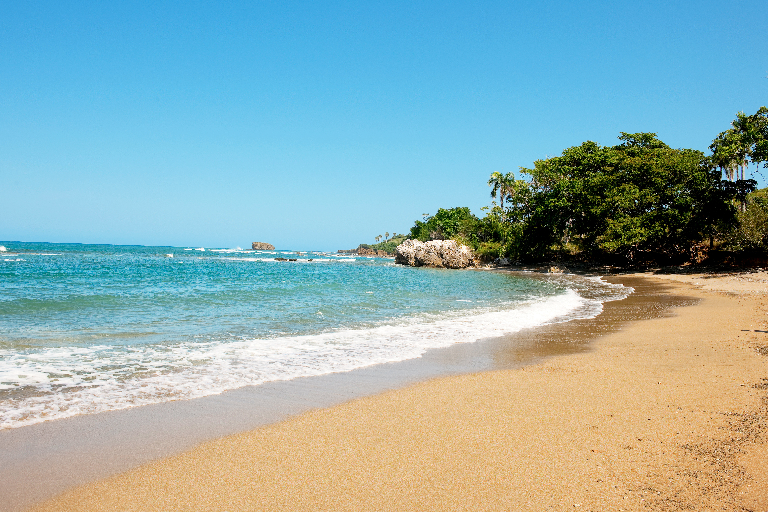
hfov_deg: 67.4
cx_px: 384
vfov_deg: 47.9
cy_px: 256
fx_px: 576
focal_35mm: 27
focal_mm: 27
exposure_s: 1/320
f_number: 10
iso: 160
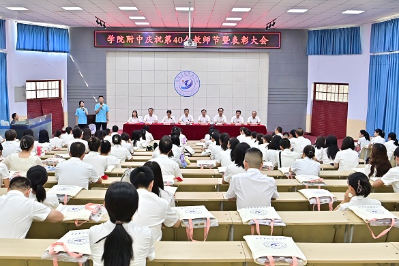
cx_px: 198
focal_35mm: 40
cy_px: 132
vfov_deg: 33.4
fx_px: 443
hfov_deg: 48.5
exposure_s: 1/80
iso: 800
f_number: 6.3
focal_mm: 26
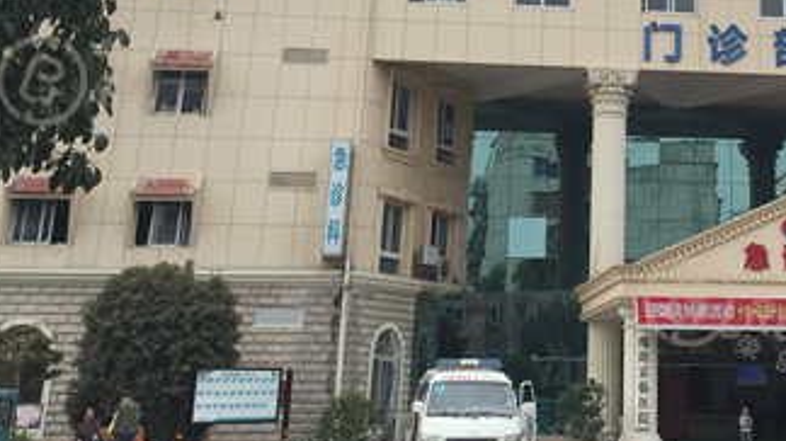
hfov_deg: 31.2
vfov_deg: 17.7
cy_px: -80
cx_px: 673
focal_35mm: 65
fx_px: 1354
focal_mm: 4.15
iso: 32
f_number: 2.2
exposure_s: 1/363
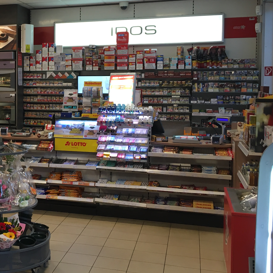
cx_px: -9
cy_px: 109
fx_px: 500
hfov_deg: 28.4
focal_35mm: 56
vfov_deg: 30.5
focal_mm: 4.15
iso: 64
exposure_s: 1/33
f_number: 2.2
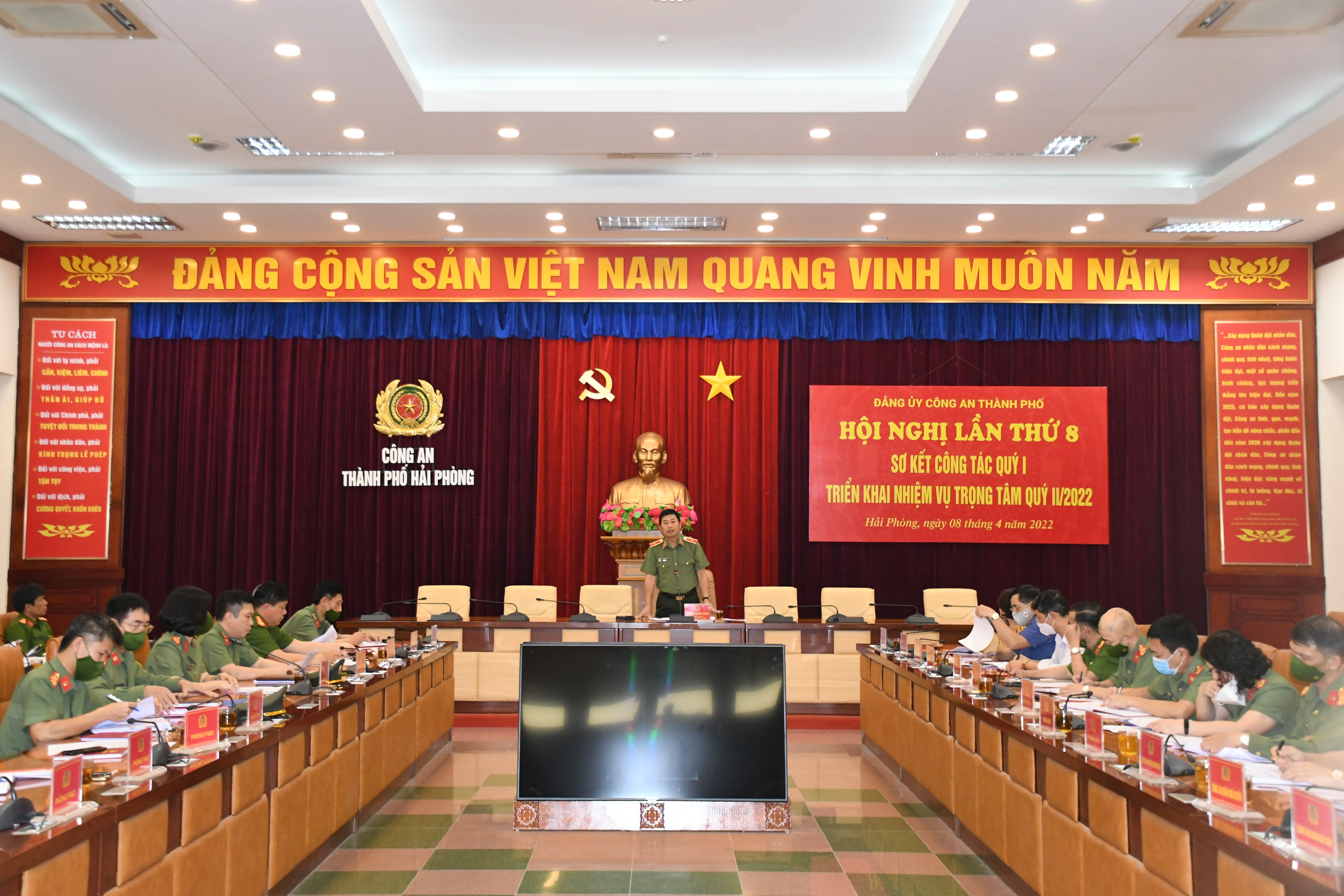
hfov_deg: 47.9
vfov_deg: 33.0
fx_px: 1512
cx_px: 672
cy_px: 448
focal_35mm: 40
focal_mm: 27
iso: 2500
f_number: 4
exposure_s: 1/200
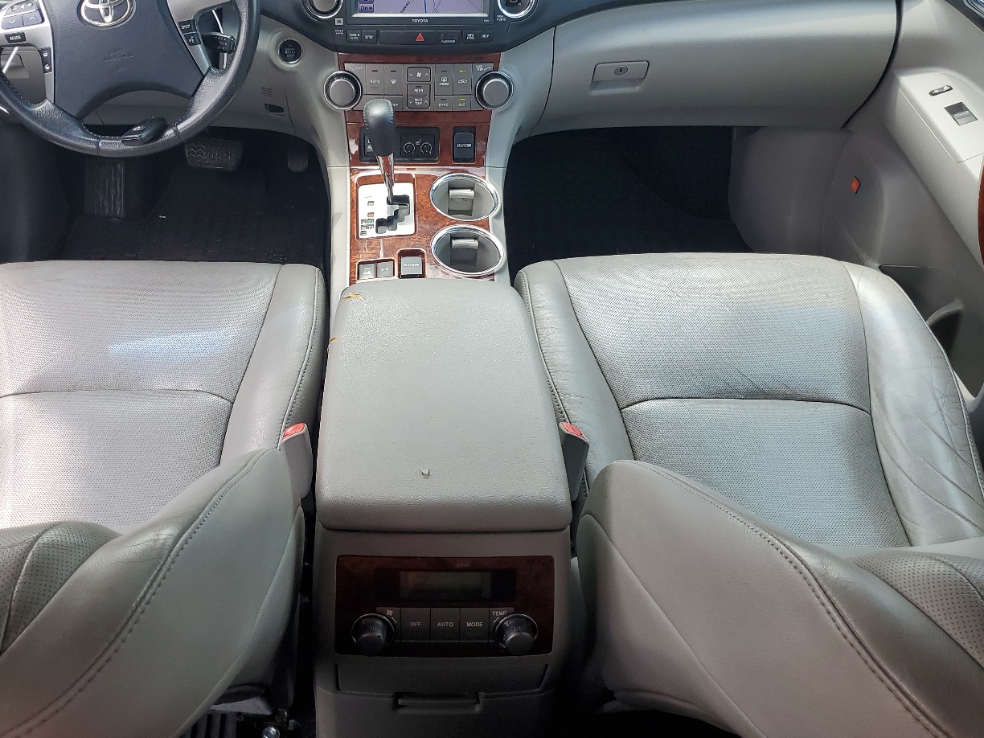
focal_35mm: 34
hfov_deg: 53.7
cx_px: 411
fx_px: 966
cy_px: 285
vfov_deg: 41.5
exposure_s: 1/435
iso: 50
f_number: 1.5
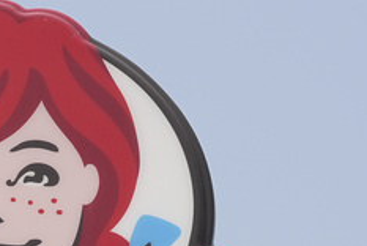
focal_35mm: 487
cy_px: 463
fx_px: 4971
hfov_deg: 4.2
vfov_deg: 2.8
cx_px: -65
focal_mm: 111
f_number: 6.3
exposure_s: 1/1250
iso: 250
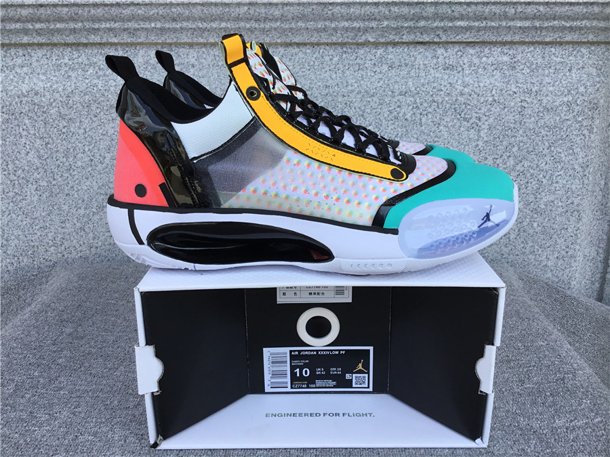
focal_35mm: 31
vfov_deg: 45.4
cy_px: 228
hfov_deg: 58.4
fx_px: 546
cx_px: 305
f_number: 2.4
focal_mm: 3.3
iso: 25
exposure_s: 1/394
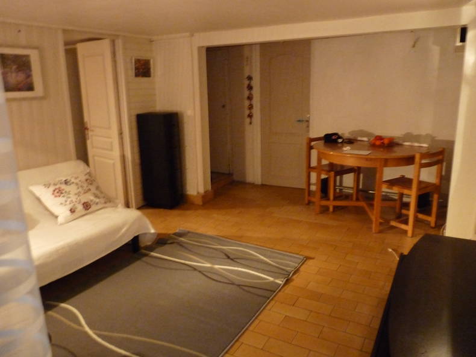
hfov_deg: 65.3
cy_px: 178
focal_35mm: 27
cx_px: 238
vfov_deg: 51.3
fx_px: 371
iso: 800
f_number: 2.8
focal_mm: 4.8
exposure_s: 1/13
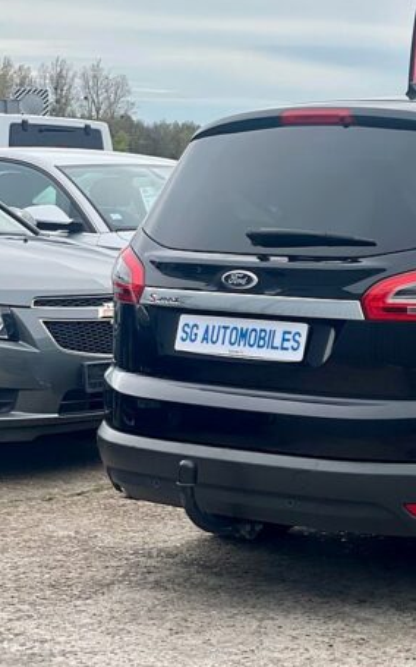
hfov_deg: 13.0
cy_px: 290
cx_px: 560
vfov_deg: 21.4
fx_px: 1761
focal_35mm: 97
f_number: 2
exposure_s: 1/1115
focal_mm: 6
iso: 32
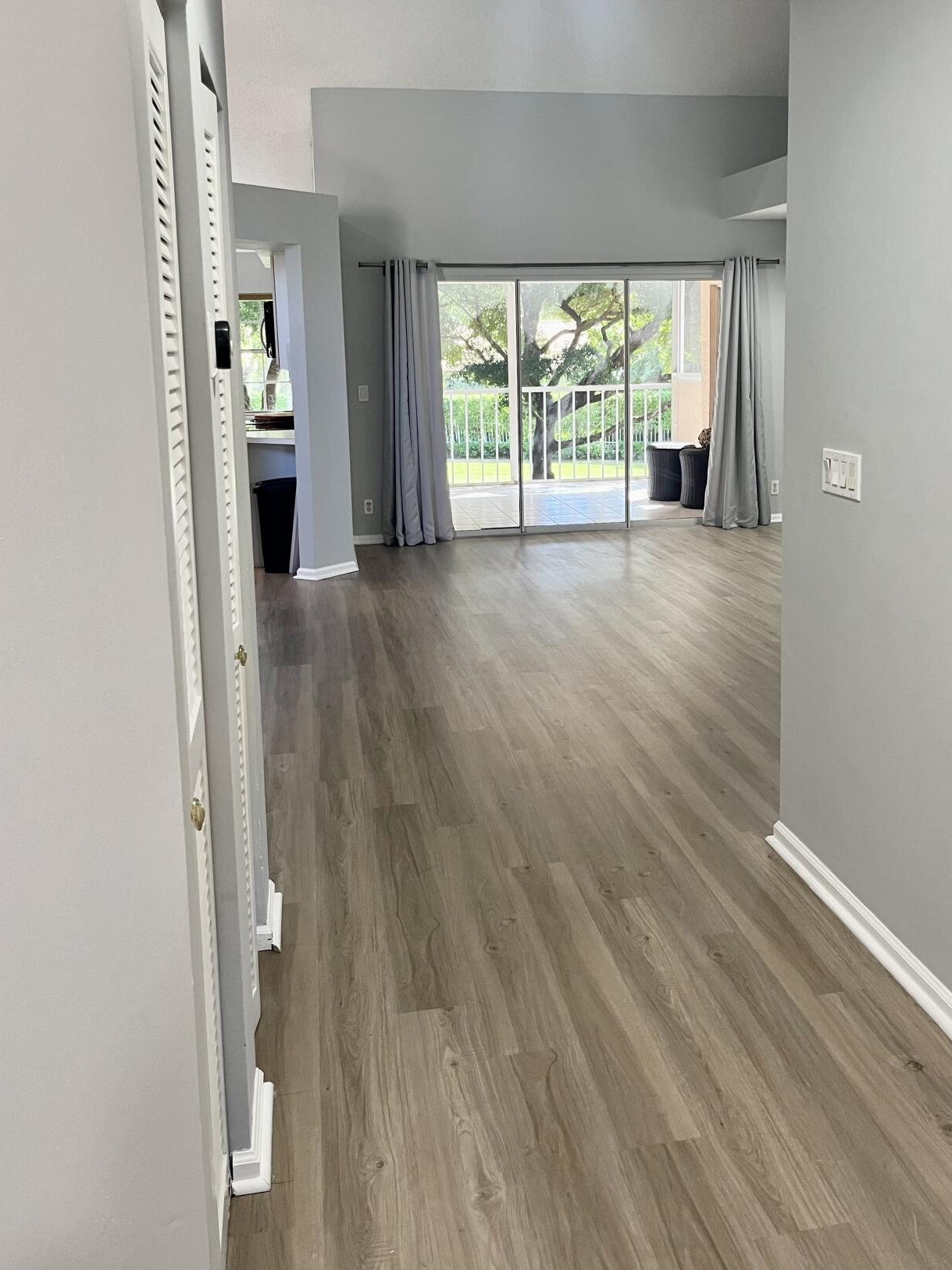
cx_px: 557
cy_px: 499
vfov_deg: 56.3
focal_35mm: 32
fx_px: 1173
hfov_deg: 44.0
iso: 80
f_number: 1.6
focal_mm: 5.1
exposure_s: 1/60
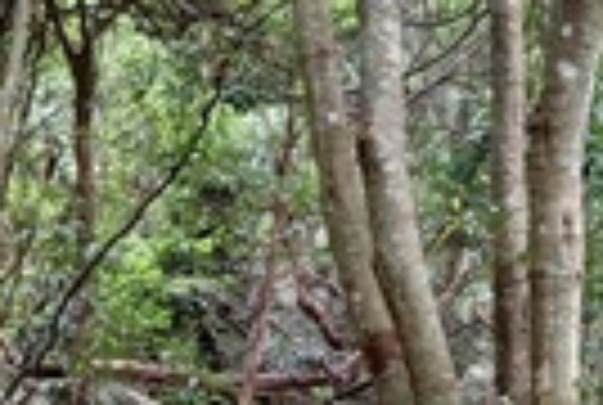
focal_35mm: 116
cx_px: 54
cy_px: 508
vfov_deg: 11.6
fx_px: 1947
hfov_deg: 17.3
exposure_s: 1/49
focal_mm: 4.6
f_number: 1.8
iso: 320
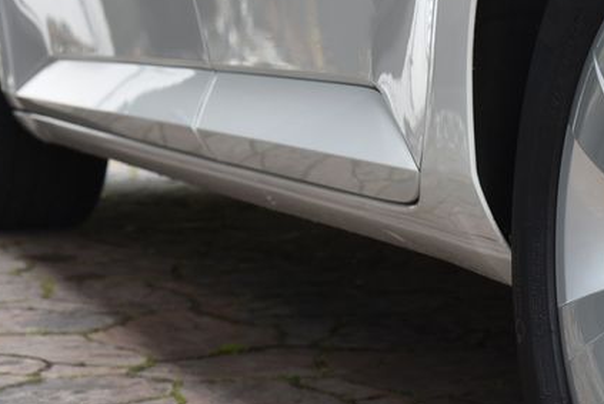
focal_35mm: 133
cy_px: 261
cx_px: 711
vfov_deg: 10.3
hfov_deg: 14.9
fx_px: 2234
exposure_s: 1/200
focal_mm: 55
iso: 500
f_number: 7.1
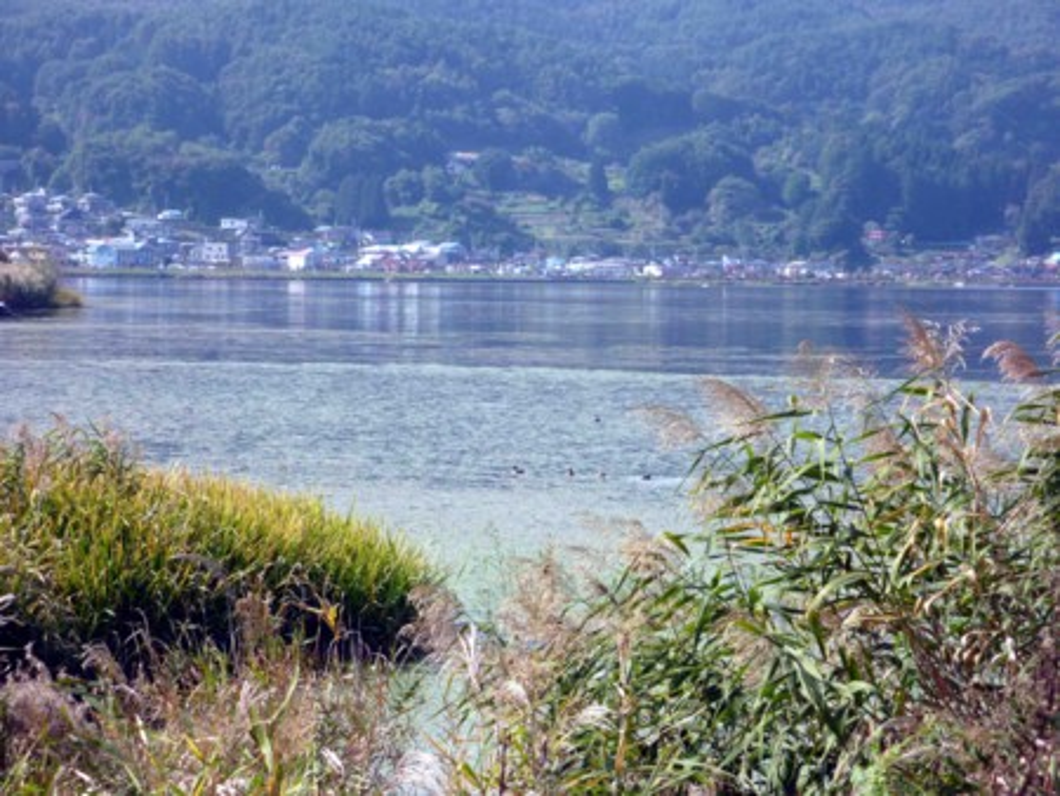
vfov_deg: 11.6
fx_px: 3922
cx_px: 530
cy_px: 398
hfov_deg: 15.4
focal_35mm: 128
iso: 80
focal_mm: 22.8
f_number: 5.9
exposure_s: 1/160
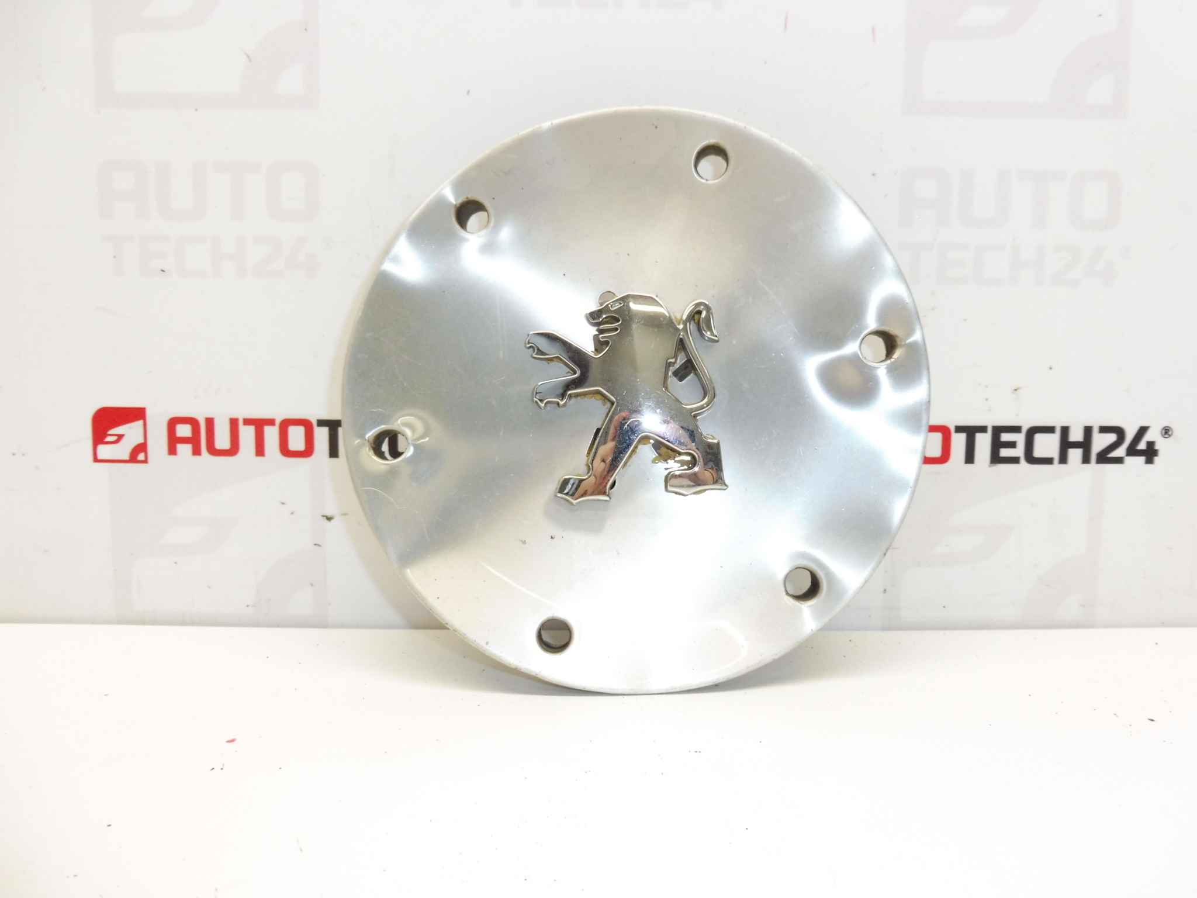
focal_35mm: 25
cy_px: 449
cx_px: 598
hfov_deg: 69.4
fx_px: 864
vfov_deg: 54.9
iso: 200
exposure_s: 1/60
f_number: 3.5
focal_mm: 4.4
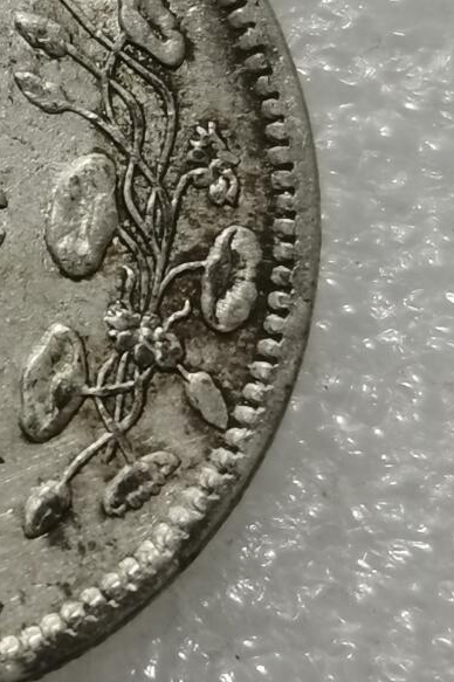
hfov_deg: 6.9
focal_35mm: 196
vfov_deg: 10.4
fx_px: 3712
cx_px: -219
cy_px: 41
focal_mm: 5.58
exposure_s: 1/90
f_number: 1.8
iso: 64
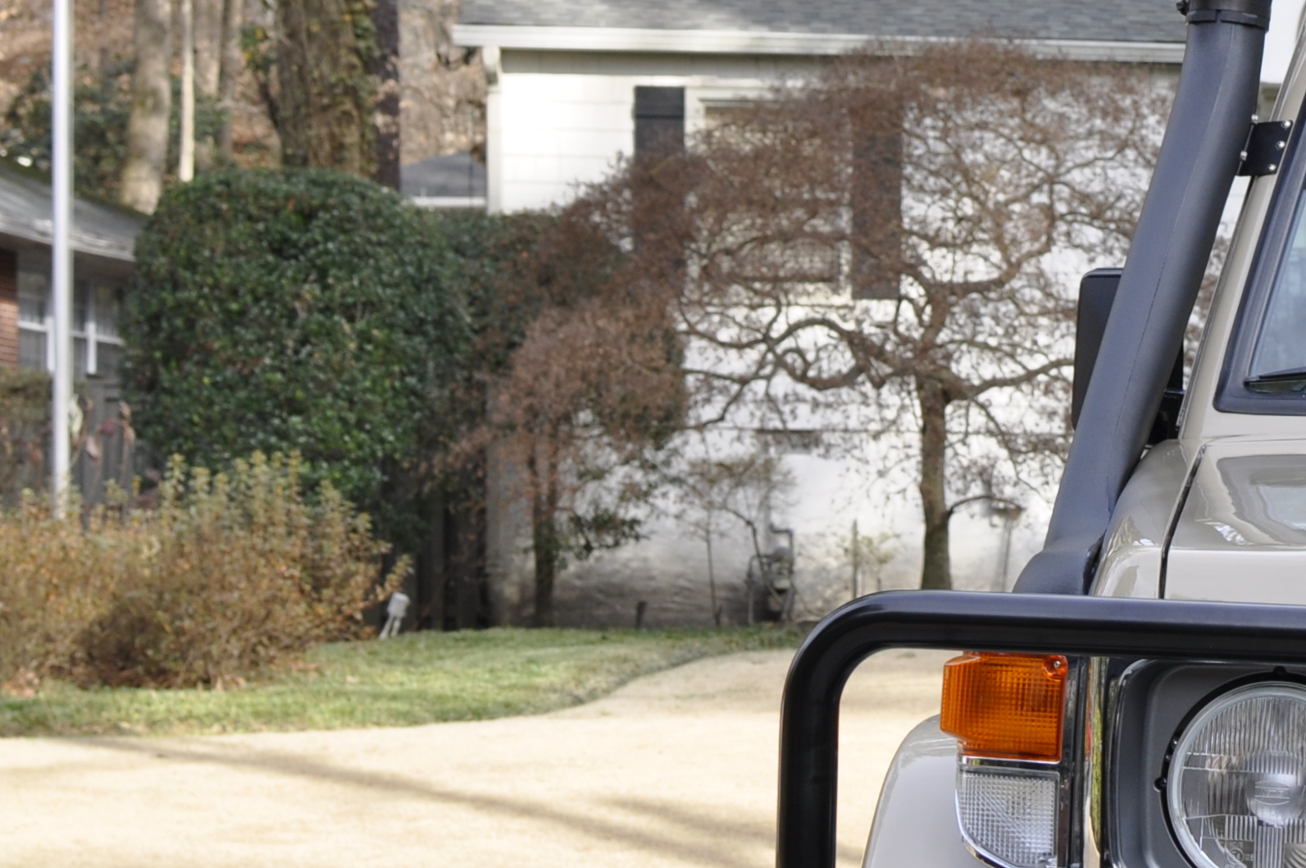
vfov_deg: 9.6
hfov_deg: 14.0
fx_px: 5121
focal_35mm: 141
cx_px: 1667
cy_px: 795
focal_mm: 35
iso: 200
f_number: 5.6
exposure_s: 1/125
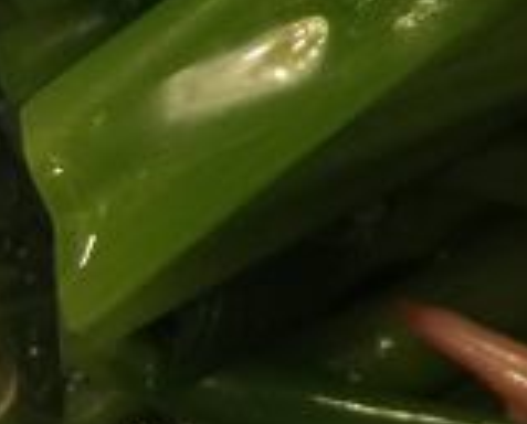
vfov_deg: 10.1
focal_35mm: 142
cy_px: -417
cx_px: 1044
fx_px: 2220
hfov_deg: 12.1
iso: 64
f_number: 2.2
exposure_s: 1/17
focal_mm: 4.15
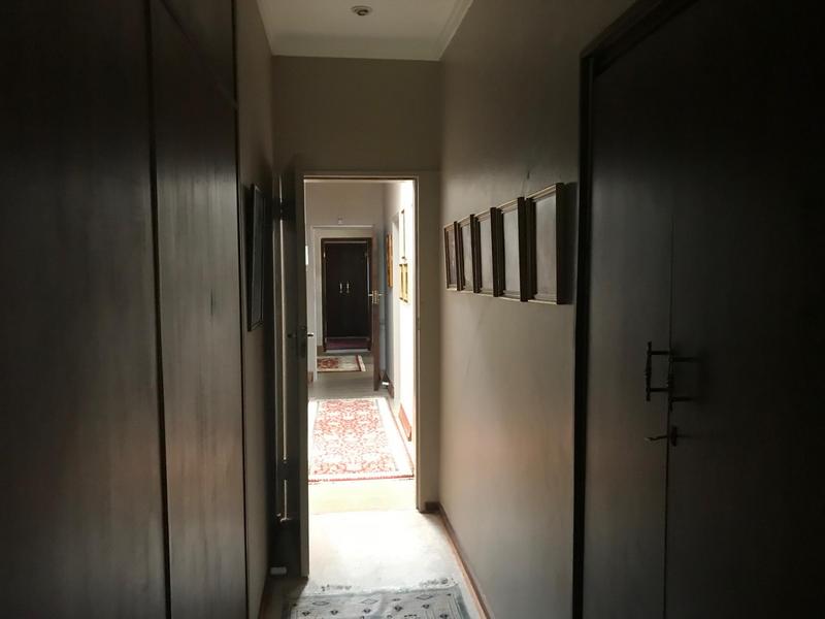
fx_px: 667
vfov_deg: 49.7
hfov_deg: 63.4
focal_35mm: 28
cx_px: 412
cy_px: 310
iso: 100
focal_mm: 3.99
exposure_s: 1/9
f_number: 1.8
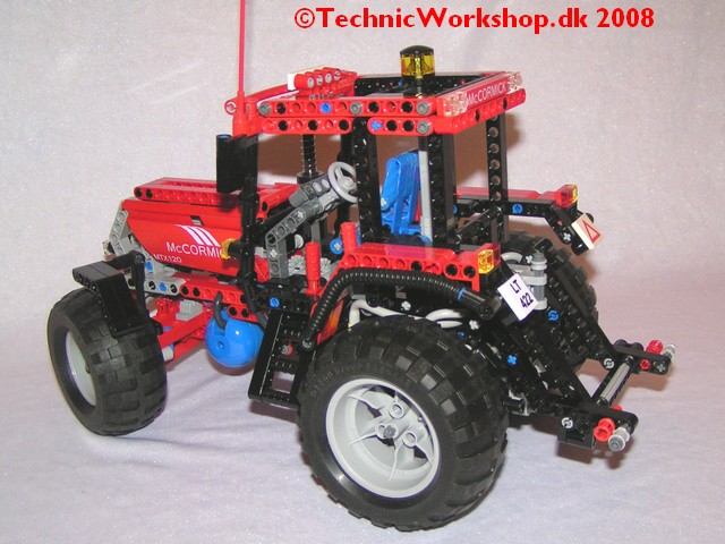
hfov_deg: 49.0
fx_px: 796
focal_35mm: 38
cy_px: 272
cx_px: 362
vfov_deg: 37.7
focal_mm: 5.8
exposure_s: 1/40
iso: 200
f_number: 2.8
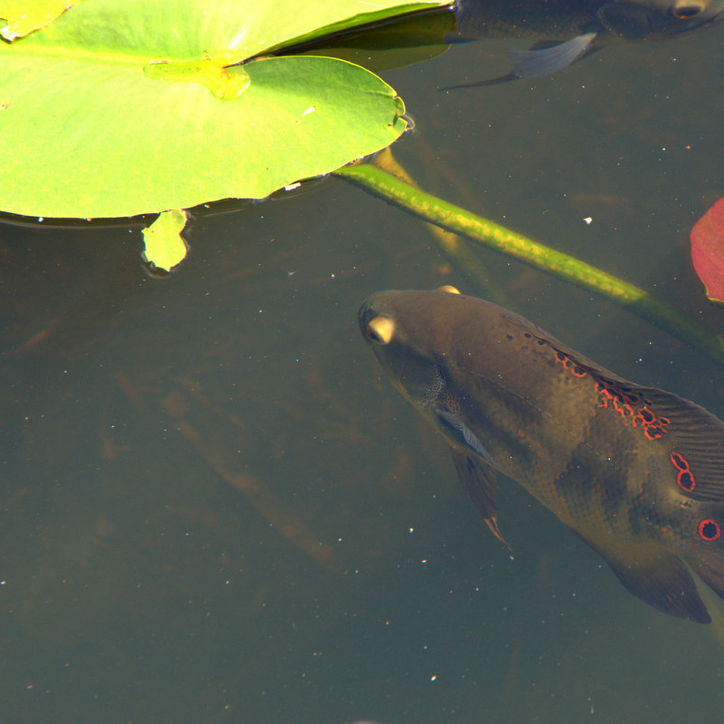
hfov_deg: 3.4
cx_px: 412
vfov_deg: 3.4
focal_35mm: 519
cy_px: 361
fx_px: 12281
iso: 800
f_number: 13
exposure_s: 1/200
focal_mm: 270
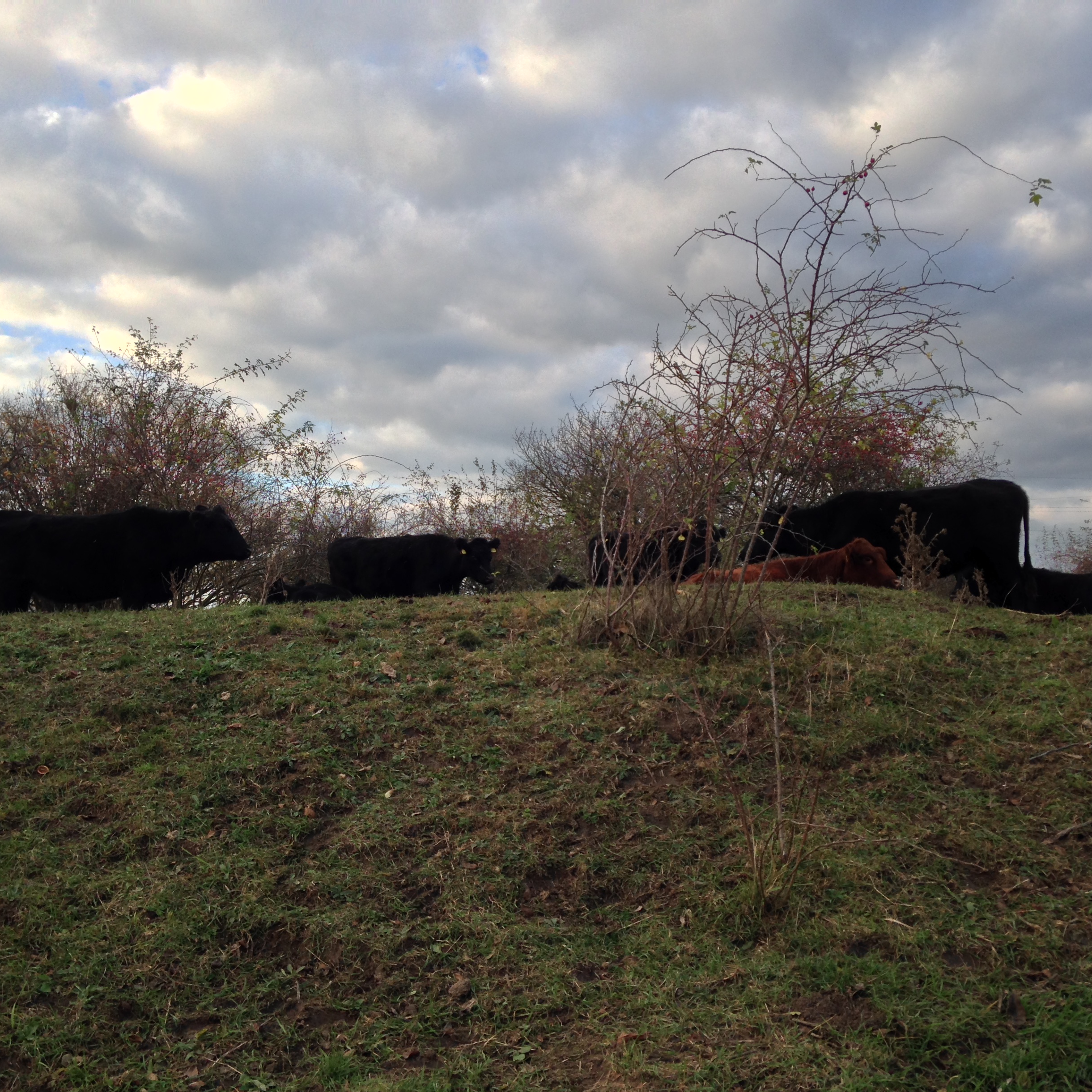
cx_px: 495
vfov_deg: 42.8
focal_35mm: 39
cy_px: 547
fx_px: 1392
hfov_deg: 42.8
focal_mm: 4.12
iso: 50
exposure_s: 1/332
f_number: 2.4
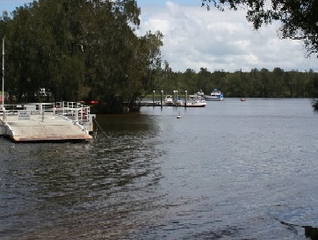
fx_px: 442
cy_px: 100
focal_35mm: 48
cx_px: 146
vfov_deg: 30.3
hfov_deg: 39.6
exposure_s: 1/1493
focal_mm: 4.28
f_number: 2.4
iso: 50
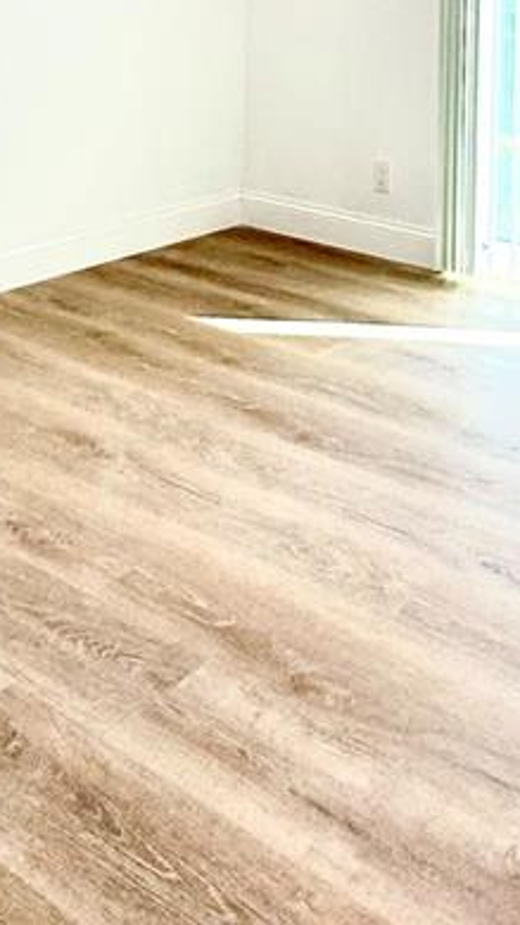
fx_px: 1151
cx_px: 432
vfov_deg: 37.9
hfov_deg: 24.9
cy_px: -43
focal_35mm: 47
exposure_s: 1/130
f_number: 2.2
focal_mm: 2.22
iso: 40
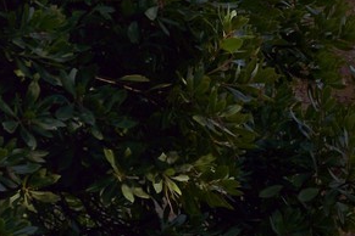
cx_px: 911
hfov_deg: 9.9
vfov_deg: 7.7
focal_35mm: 176
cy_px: -91
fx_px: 1735
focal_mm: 32
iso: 200
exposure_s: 1/250
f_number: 11
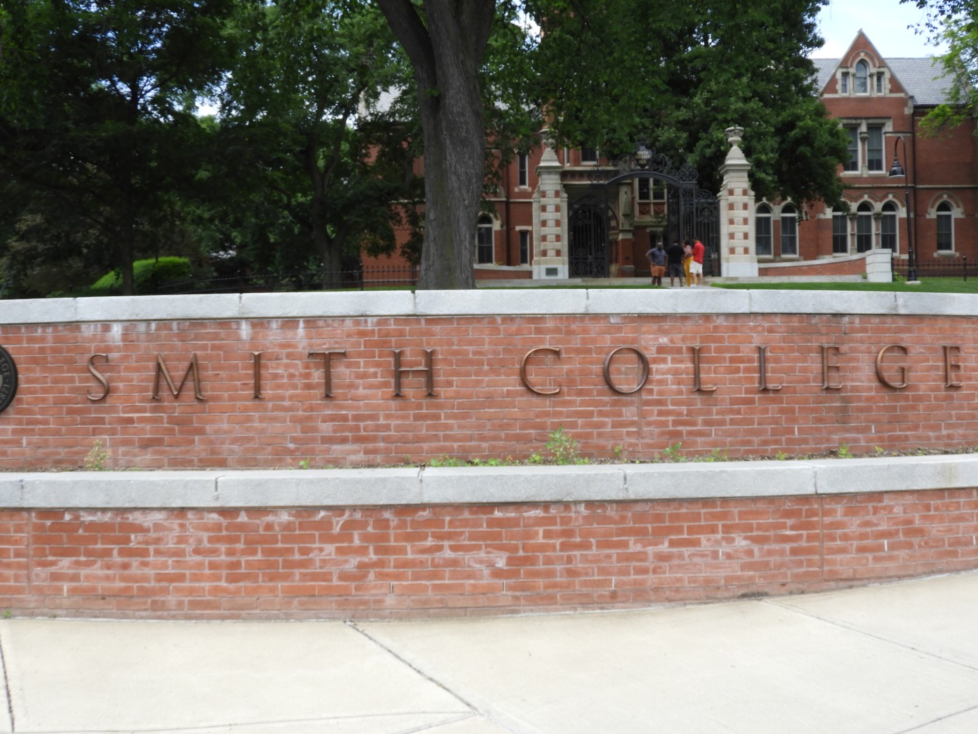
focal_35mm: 35
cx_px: 489
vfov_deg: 40.7
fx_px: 989
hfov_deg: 52.6
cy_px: 367
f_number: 3.8
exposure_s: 1/400
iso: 100
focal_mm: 6.3
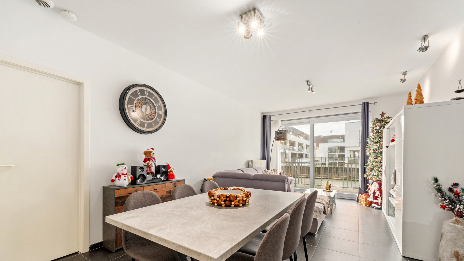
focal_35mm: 15
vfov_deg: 69.8
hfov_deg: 103.0
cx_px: 229
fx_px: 185
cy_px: 157
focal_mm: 14
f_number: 11
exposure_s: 1
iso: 250
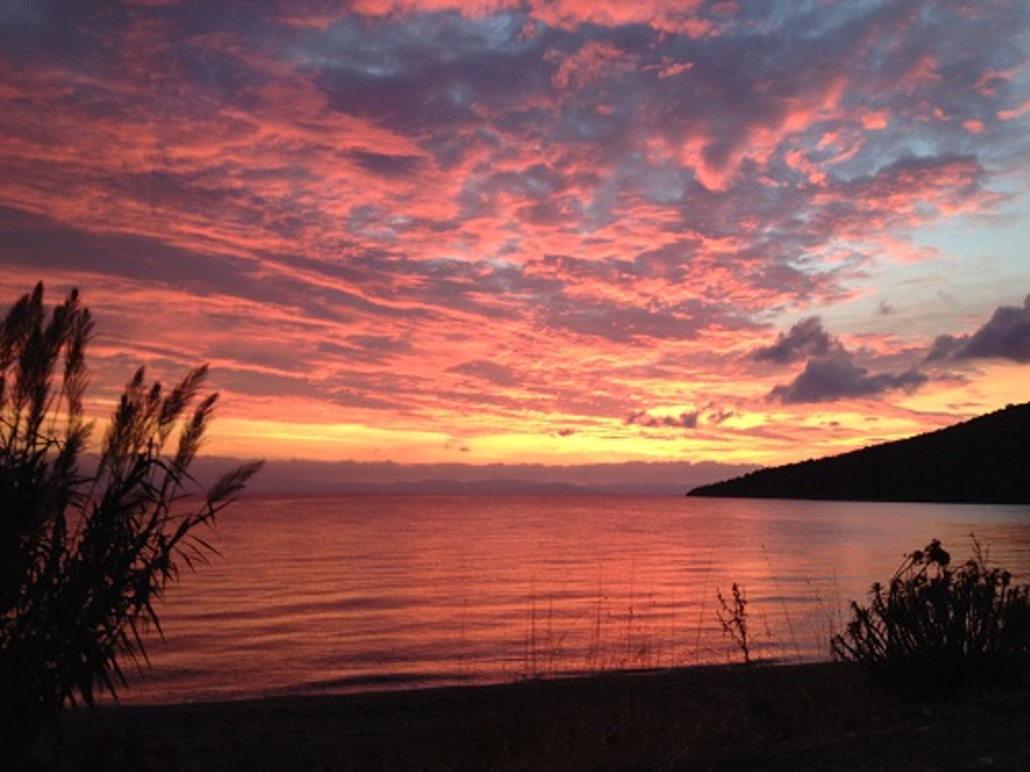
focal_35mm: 35
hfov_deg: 52.6
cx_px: 515
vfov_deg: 40.7
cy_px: 386
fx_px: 1041
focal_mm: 4.28
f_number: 2.4
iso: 64
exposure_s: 1/60
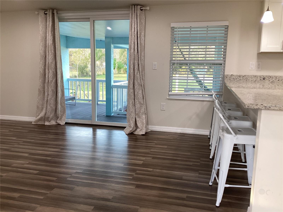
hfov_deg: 58.4
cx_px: 142
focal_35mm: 31
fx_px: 253
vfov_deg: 45.4
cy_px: 106
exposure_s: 1/60
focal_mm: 3.3
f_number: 2.4
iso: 125
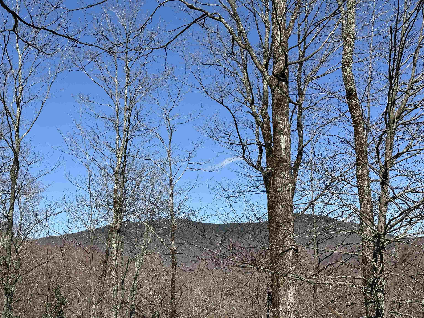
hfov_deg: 39.7
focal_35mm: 48
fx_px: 588
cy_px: 159
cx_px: 212
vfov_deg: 30.3
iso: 64
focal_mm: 6.86
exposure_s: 1/3597
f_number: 1.78
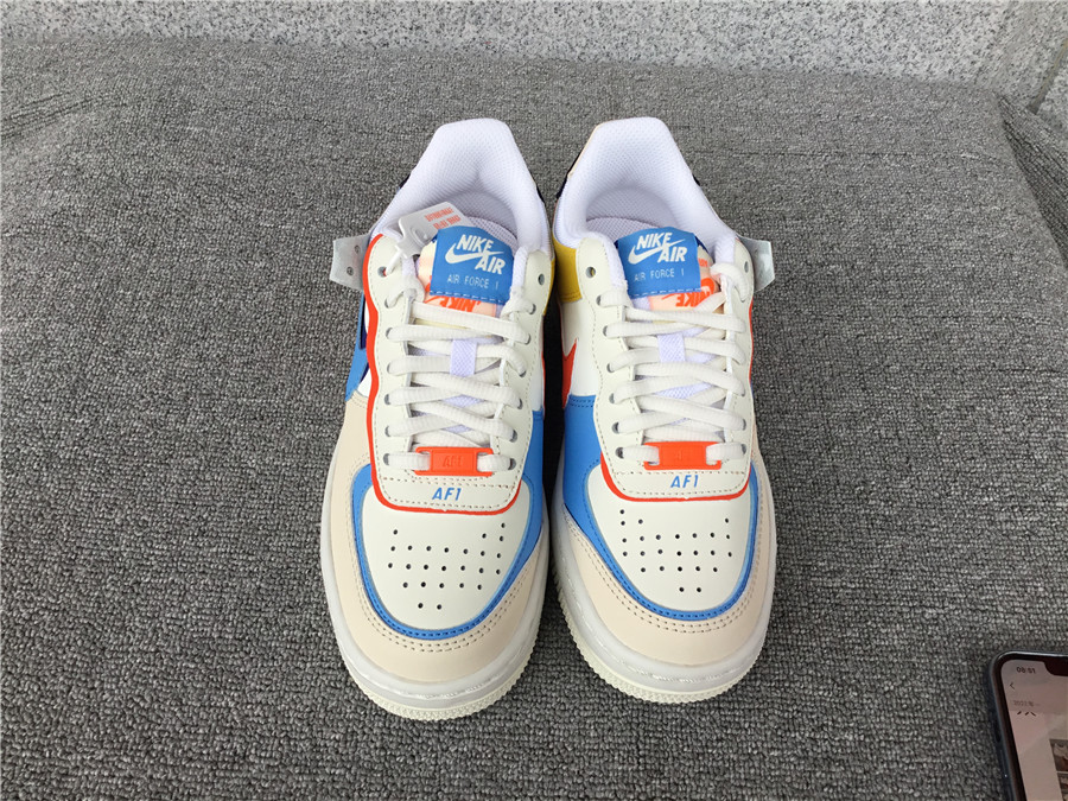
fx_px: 956
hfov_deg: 58.4
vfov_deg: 45.4
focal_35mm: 31
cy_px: 400
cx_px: 534
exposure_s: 1/100
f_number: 2.4
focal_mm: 3.3
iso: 25
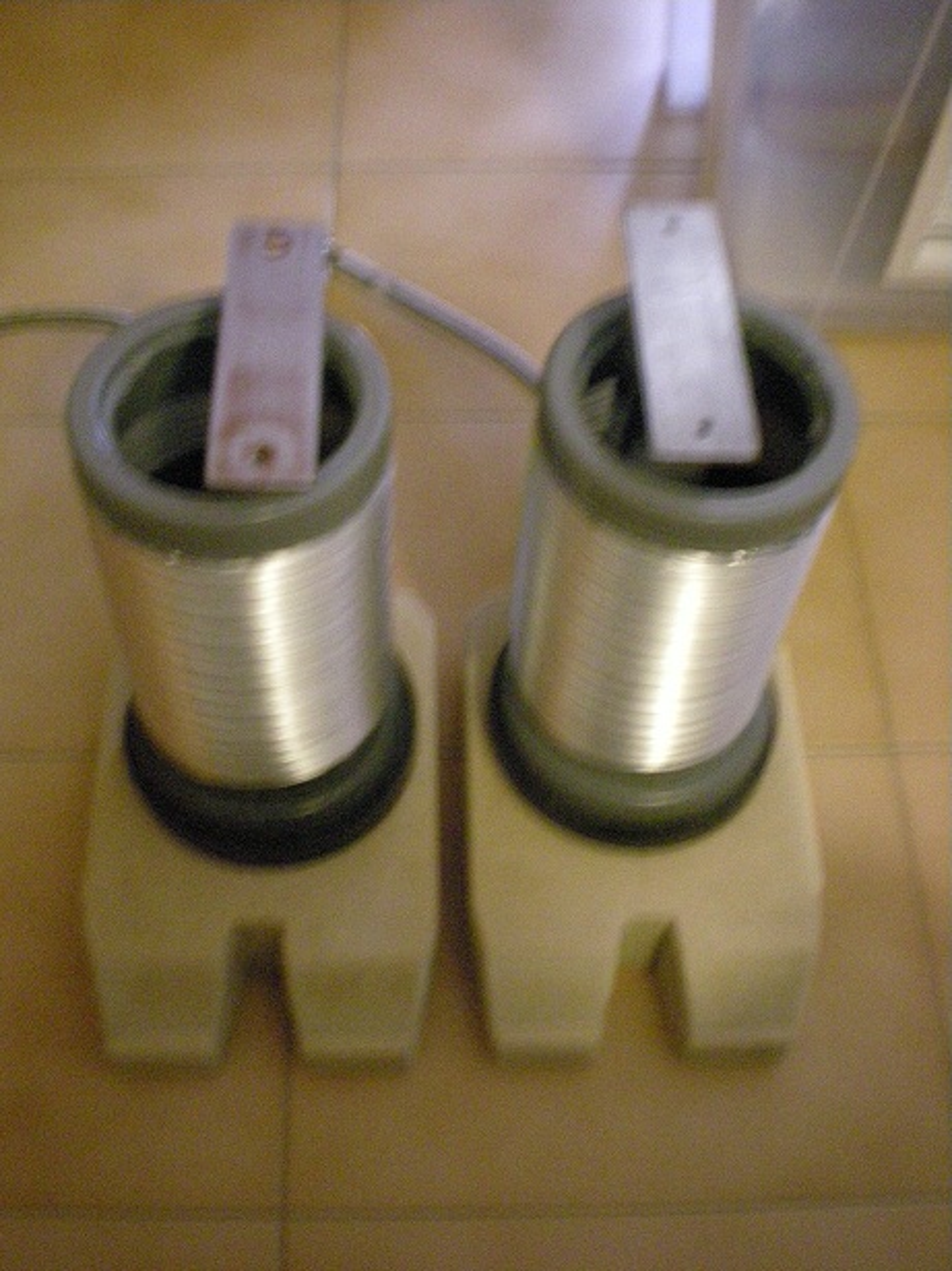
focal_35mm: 38
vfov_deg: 49.0
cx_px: 476
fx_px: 1394
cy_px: 636
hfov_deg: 37.7
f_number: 3.1
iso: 800
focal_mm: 6.3
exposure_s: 1/3.3
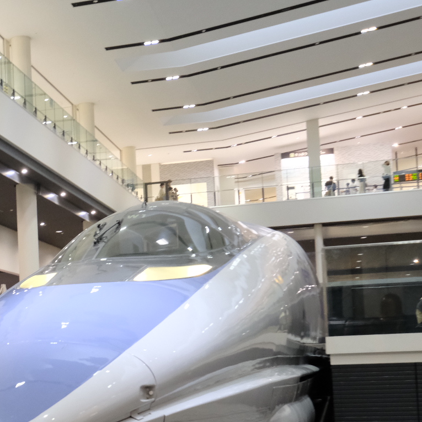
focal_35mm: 71
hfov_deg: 22.9
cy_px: 315
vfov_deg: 24.1
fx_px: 979
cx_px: -40
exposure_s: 1/100
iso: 3200
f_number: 4
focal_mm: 24
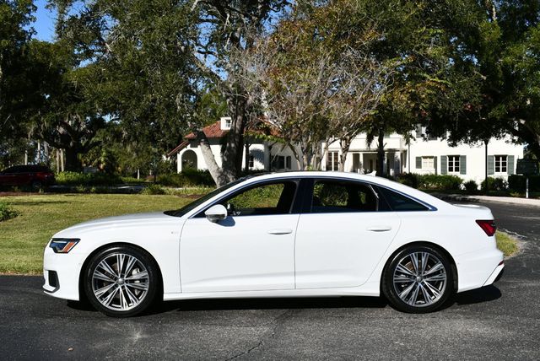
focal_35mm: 40
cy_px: 180
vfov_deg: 33.5
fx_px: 601
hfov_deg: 48.4
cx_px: 270
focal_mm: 20
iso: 100
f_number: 9
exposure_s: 1/320
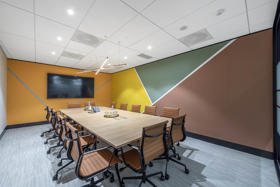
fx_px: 109
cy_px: 94
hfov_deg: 104.2
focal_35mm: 14
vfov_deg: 81.3
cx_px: 140
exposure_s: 1/13
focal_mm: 14
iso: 200
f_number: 5.6
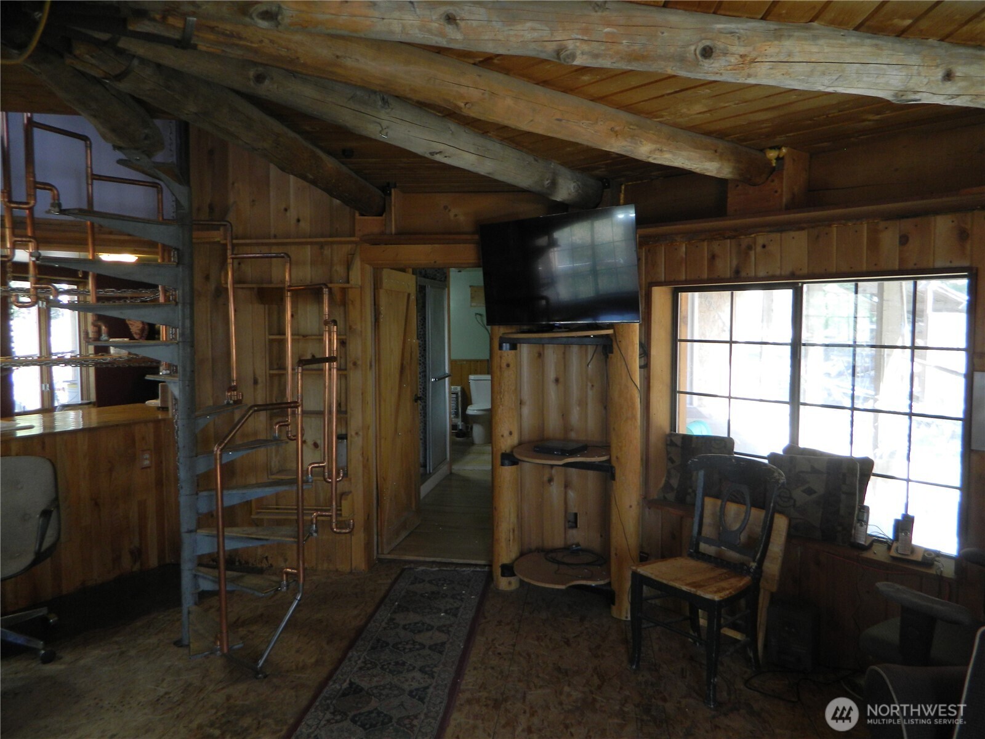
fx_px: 711
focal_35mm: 25
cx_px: 492
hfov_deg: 69.4
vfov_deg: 54.9
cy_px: 370
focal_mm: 4.5
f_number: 3.1
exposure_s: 1/30
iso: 110
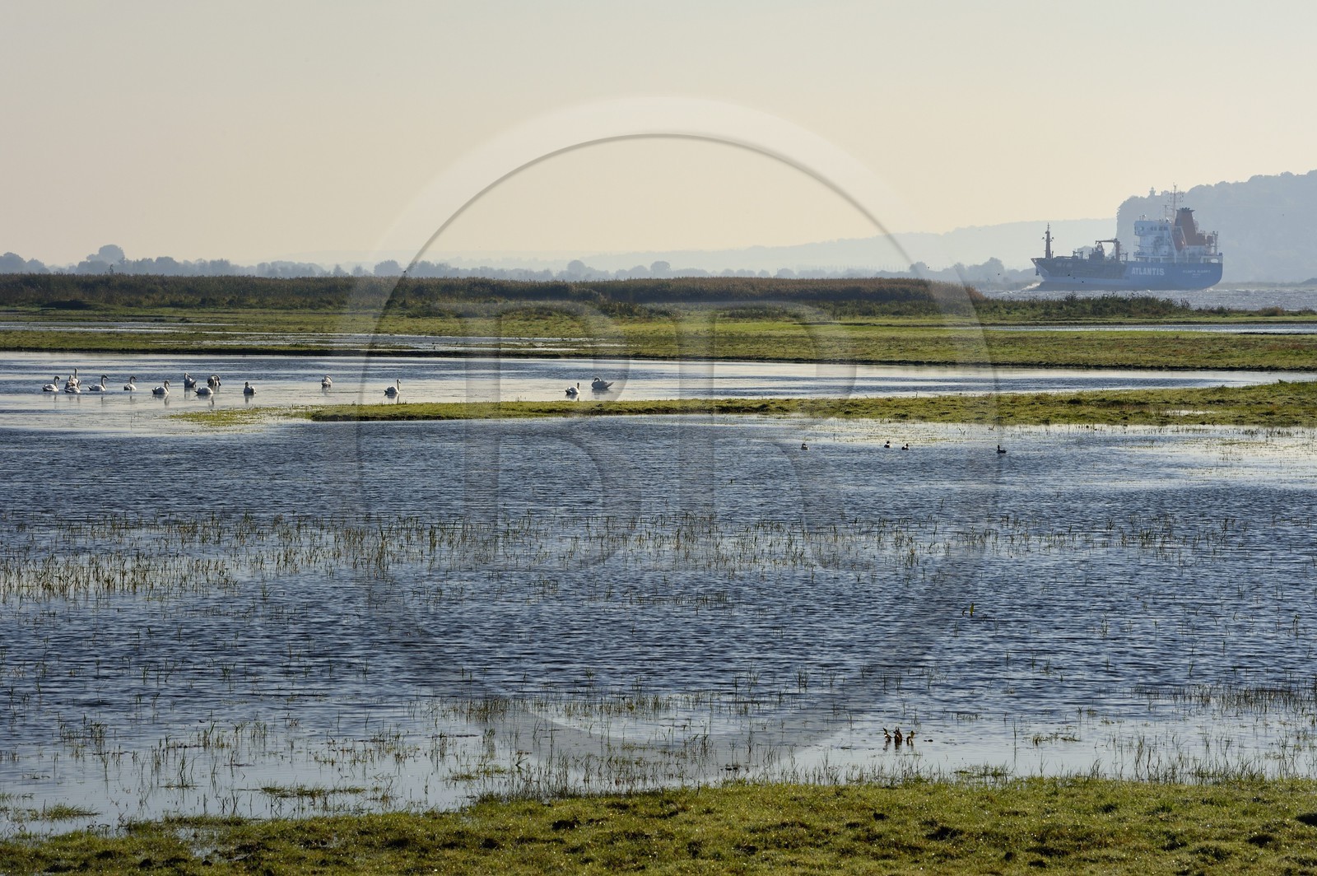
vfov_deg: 6.9
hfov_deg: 10.3
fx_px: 7310
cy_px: 438
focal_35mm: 200
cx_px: 658
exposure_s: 1/250
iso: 200
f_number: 16
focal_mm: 200
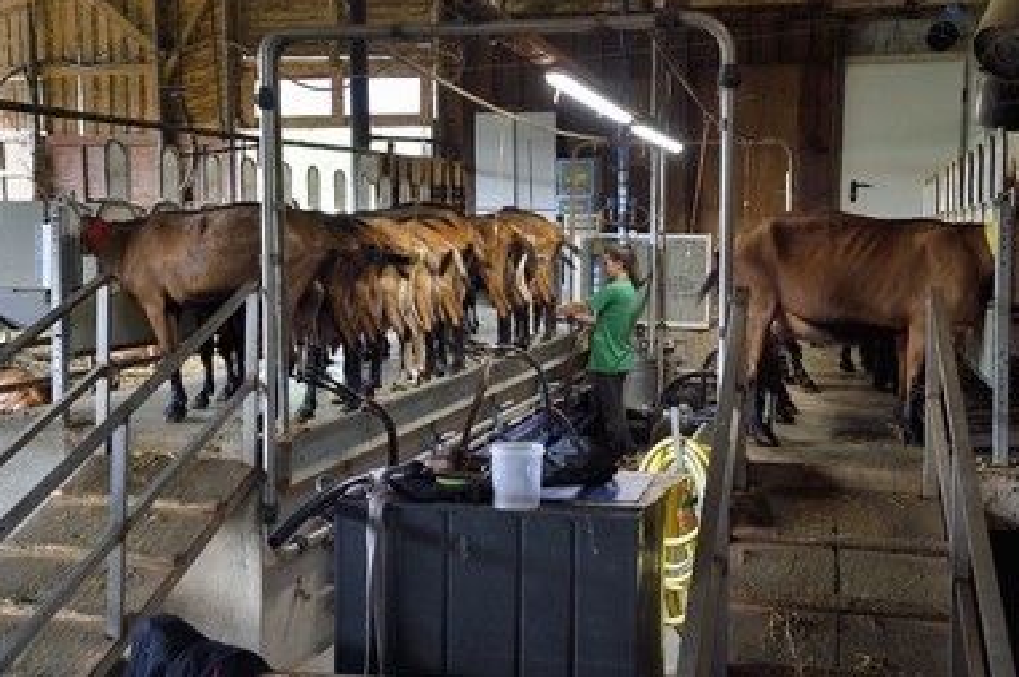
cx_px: 555
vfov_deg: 31.8
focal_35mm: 42
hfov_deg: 46.4
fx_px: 1187
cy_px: 308
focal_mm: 38
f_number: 8
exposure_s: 1/50
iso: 1600
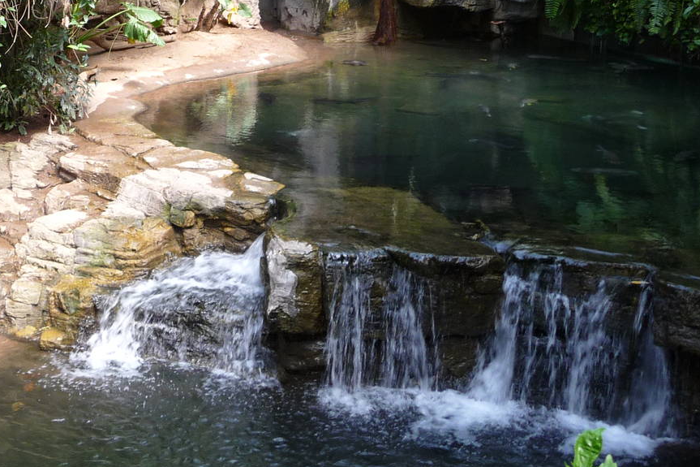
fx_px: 1050
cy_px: -11
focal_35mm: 54
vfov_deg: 23.9
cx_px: 57
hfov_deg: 34.6
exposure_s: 1/40
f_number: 3.3
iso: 100
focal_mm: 4.7
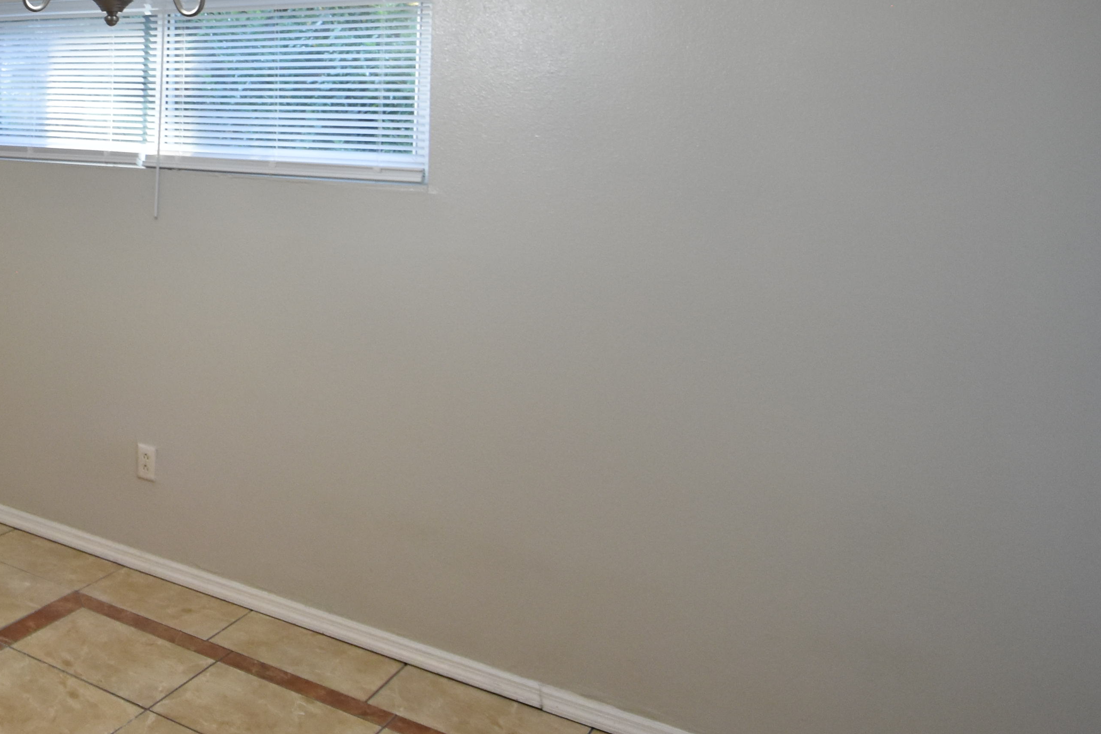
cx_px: -102
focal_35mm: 35
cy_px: 117
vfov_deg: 36.2
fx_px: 1070
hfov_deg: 42.9
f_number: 3.5
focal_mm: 10
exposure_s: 1/180
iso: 800
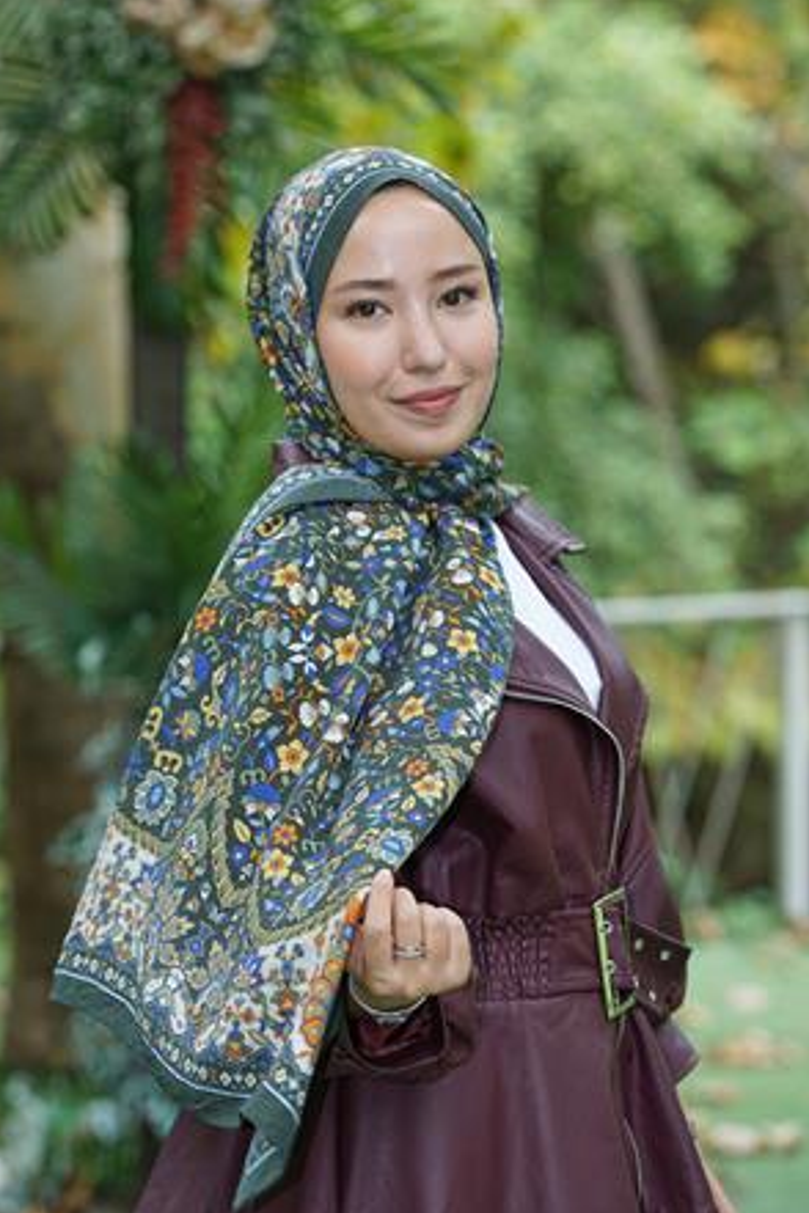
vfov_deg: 16.9
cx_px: 402
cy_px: 630
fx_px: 4078
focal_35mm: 121
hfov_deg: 11.3
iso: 200
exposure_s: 1/100
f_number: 4.5
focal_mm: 115
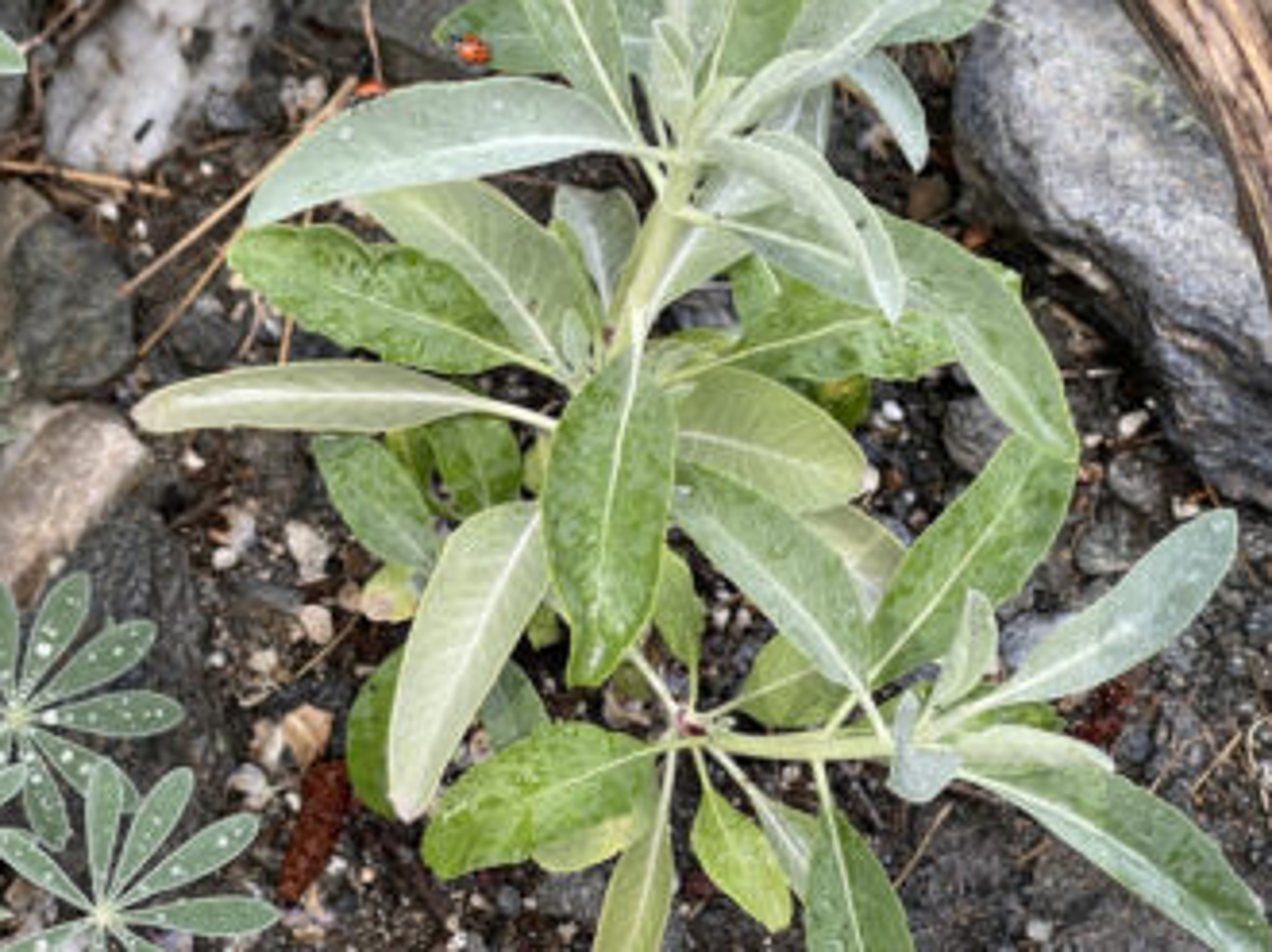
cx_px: 578
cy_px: 256
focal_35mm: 97
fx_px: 3562
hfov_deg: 20.2
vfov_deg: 15.2
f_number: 2.2
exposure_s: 1/99
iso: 40
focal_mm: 7.5
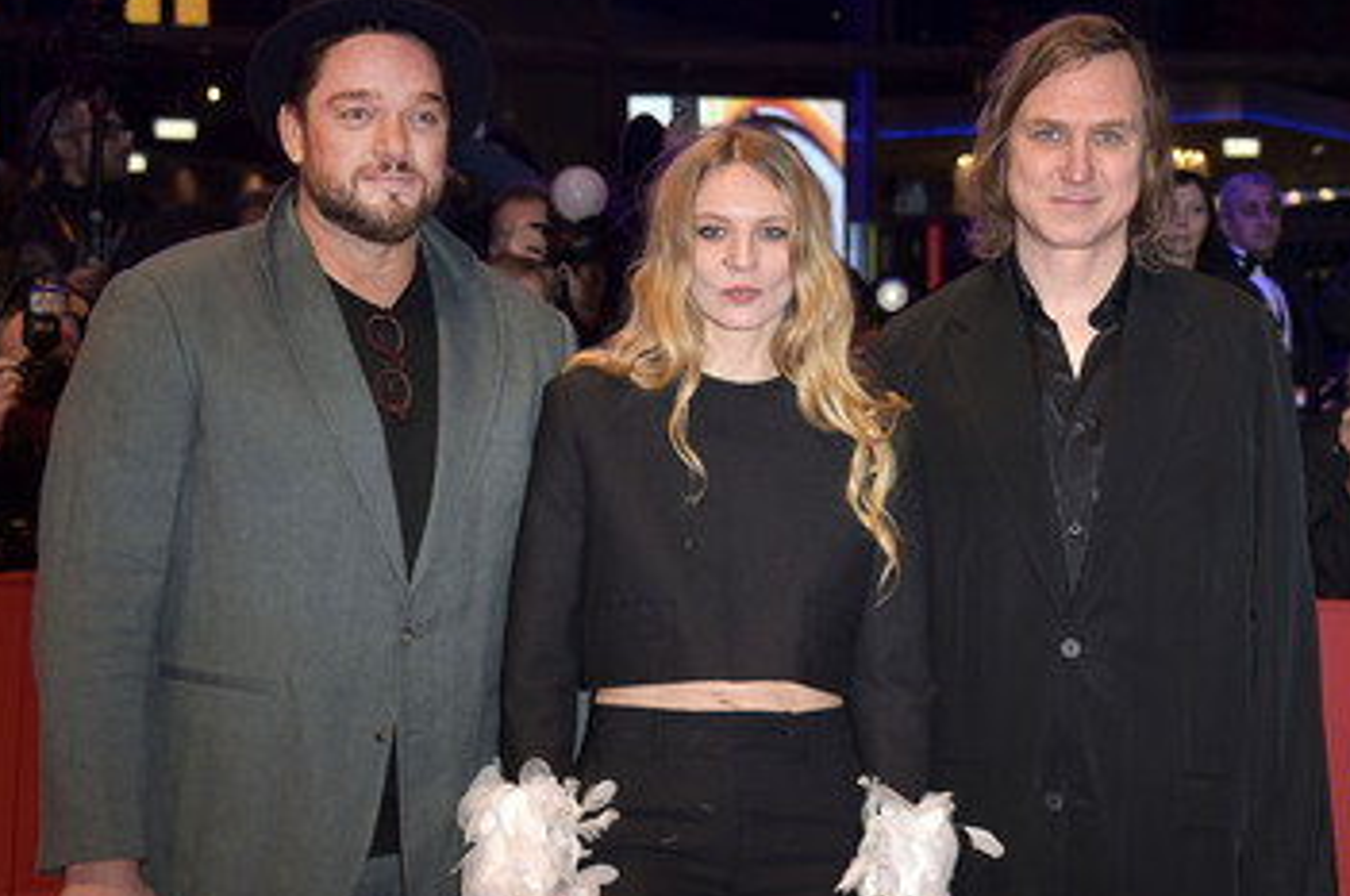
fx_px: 2696
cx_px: 713
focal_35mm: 72
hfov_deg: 28.1
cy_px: 515
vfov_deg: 18.9
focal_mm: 56
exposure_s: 1/200
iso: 800
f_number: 5.6
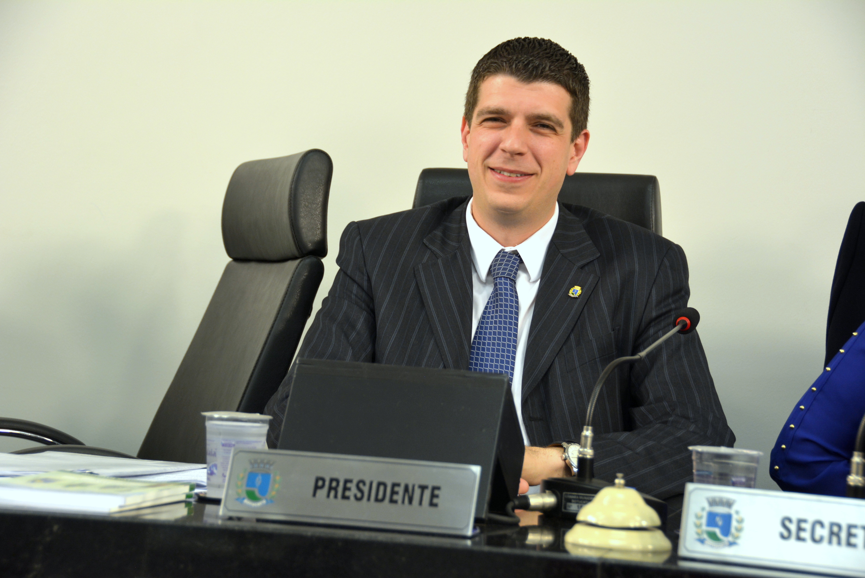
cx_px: 432
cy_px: 289
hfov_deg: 22.6
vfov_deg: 15.2
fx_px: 2164
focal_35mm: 90
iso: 450
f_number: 4.8
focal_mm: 60
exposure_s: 1/60
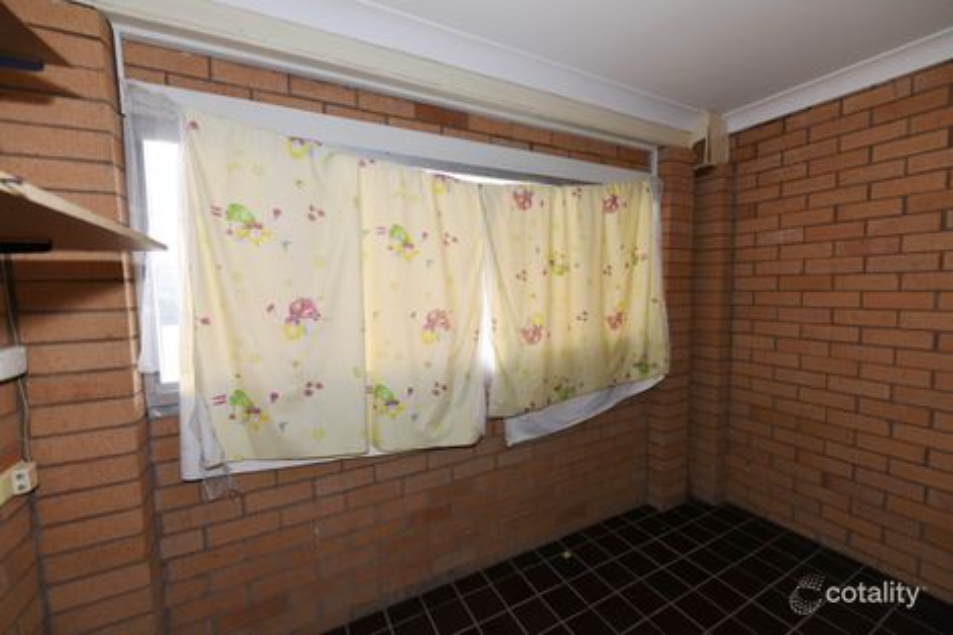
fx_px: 370
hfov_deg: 104.3
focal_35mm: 14
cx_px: 476
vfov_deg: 81.2
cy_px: 318
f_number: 5.6
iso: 320
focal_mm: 14
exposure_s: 1/60
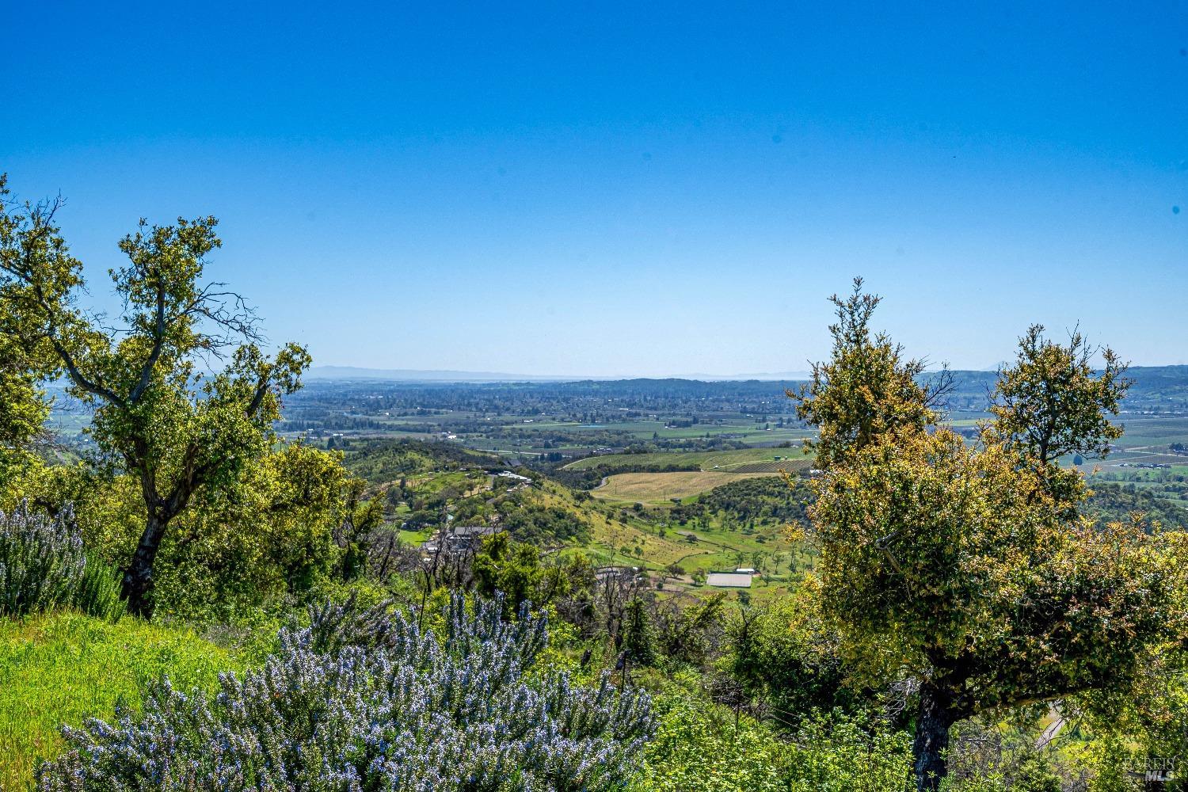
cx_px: 594
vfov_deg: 37.9
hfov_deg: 54.4
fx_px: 1155
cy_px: 396
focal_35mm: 35
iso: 320
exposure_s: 1/500
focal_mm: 35
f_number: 11
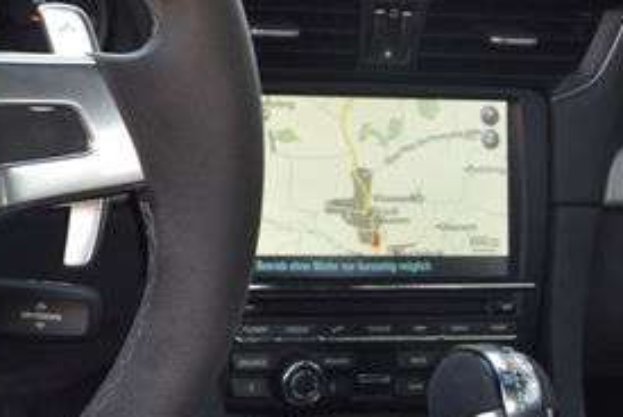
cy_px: 143
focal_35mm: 146
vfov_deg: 9.4
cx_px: -245
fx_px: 2536
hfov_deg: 13.4
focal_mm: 35
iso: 400
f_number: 6.3
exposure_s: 1/160
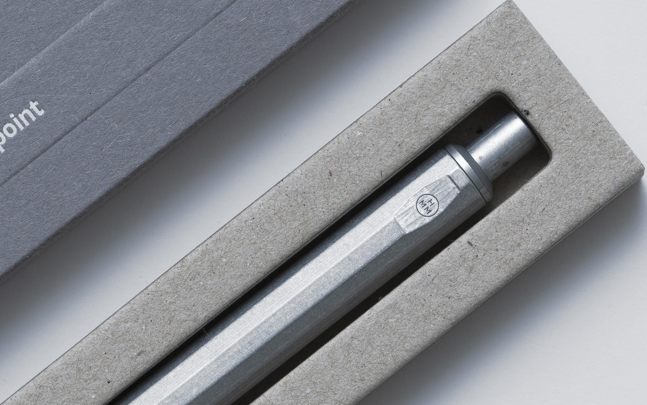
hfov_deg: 7.0
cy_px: 161
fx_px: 5272
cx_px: 131
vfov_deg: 4.4
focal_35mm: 299
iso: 50
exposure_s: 1/160
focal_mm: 90
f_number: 5
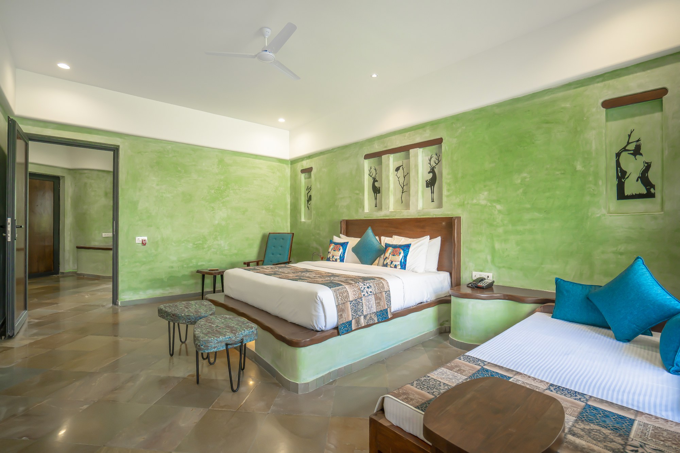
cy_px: 226
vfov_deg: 73.7
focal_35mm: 16
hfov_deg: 96.7
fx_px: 302
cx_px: 340
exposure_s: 1/100
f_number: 4
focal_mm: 16
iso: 250
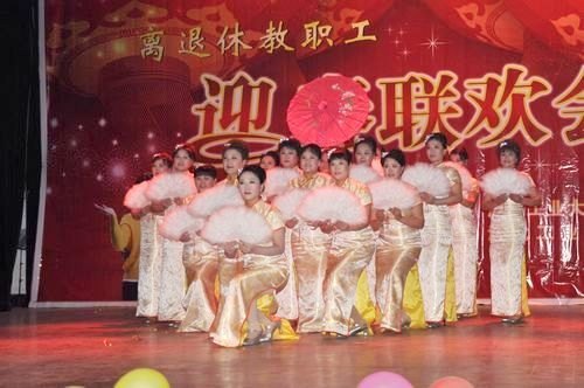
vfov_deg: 29.8
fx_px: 729
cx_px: 292
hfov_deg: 43.7
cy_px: 194
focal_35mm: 45
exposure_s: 1/125
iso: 200
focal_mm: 30
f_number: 4.5
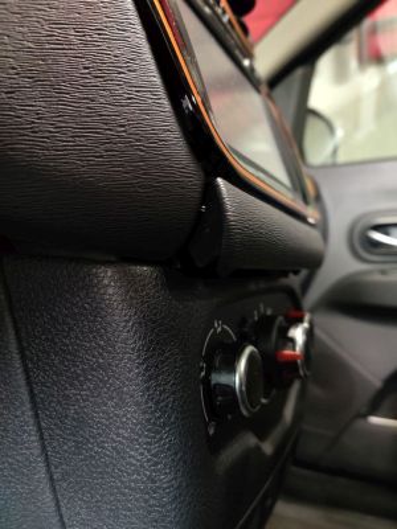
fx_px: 413
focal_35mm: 27
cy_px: 264
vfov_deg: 65.3
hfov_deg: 51.4
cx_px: 198
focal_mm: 4.75
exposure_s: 1/6
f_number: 1.65
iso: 4000
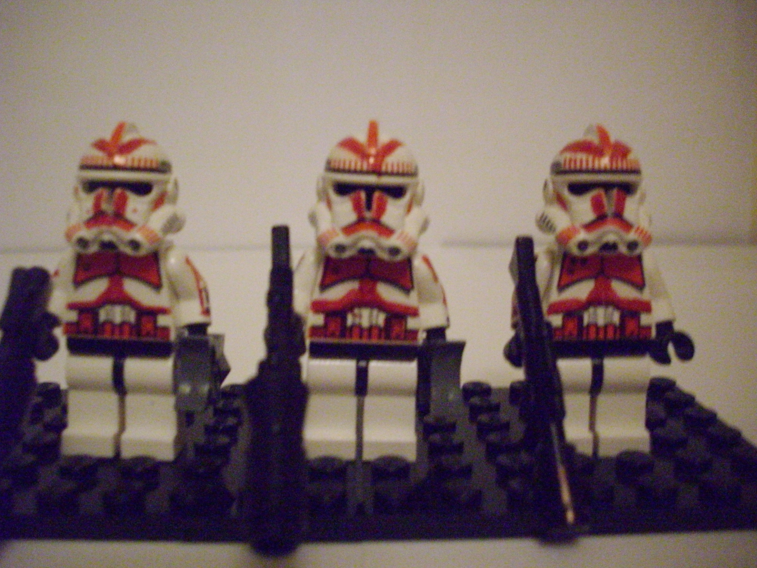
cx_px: 378
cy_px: 284
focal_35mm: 37
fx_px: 809
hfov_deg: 50.1
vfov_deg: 38.7
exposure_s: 1/40
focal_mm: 6.2
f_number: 2.8
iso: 1000
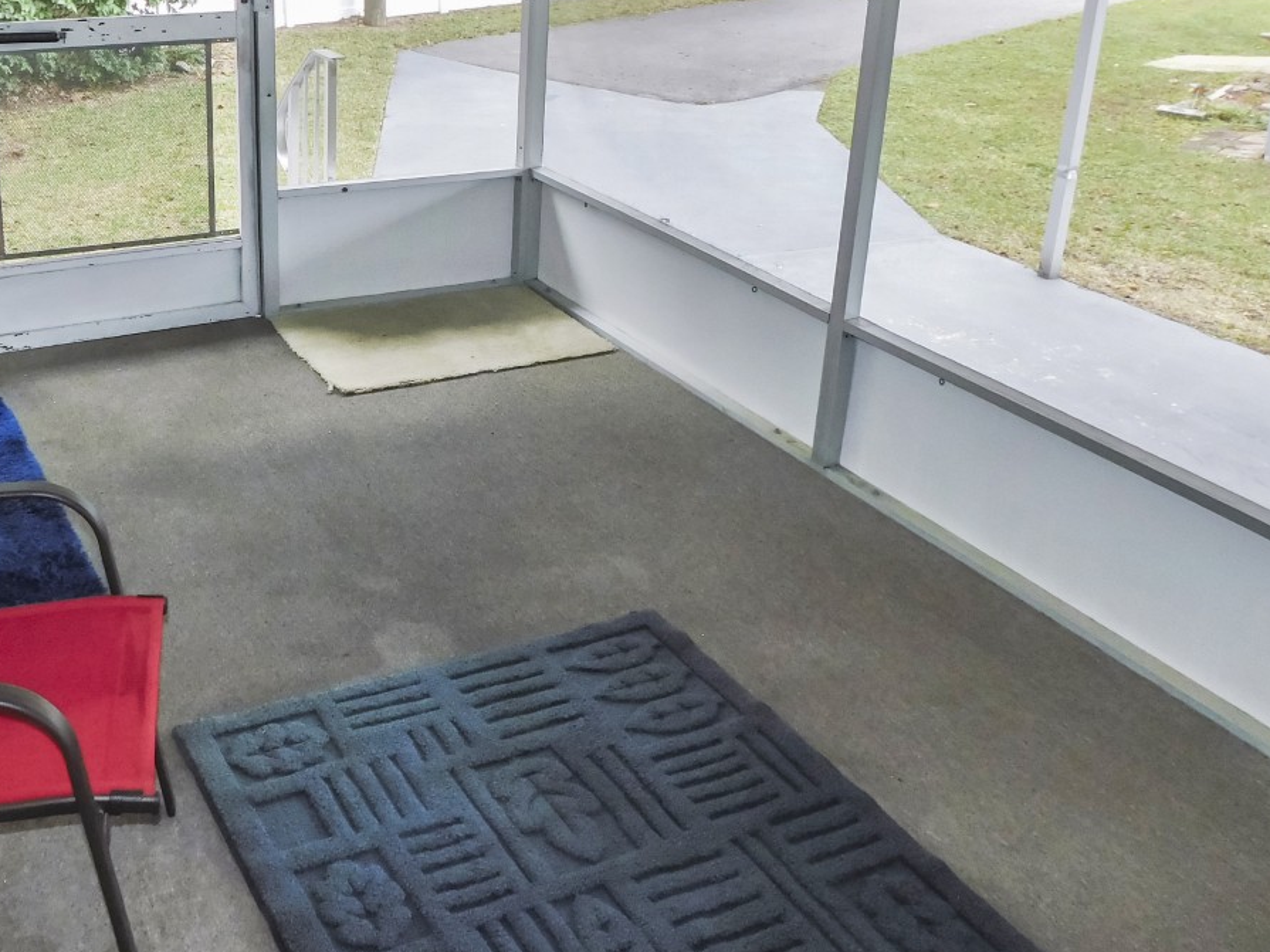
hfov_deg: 49.1
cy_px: 230
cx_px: 399
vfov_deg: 37.6
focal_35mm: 37
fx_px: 1357
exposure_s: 1/30
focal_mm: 4
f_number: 3
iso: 125
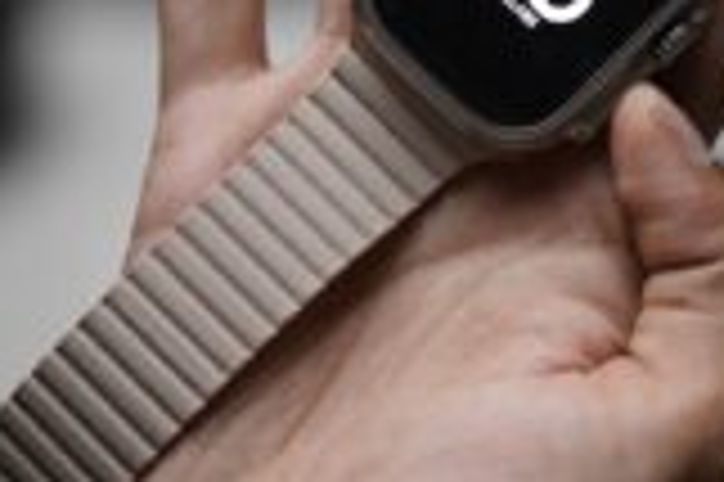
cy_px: 119
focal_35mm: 224
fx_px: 4500
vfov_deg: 6.1
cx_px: 463
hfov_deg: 9.2
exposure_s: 1/200
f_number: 2.8
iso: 1600
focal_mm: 90
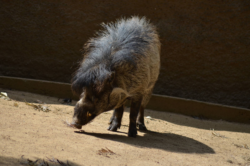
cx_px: 125
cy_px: 83
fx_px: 2495
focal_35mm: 360
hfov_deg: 5.7
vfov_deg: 3.8
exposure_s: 1/1600
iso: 400
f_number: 5
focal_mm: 240
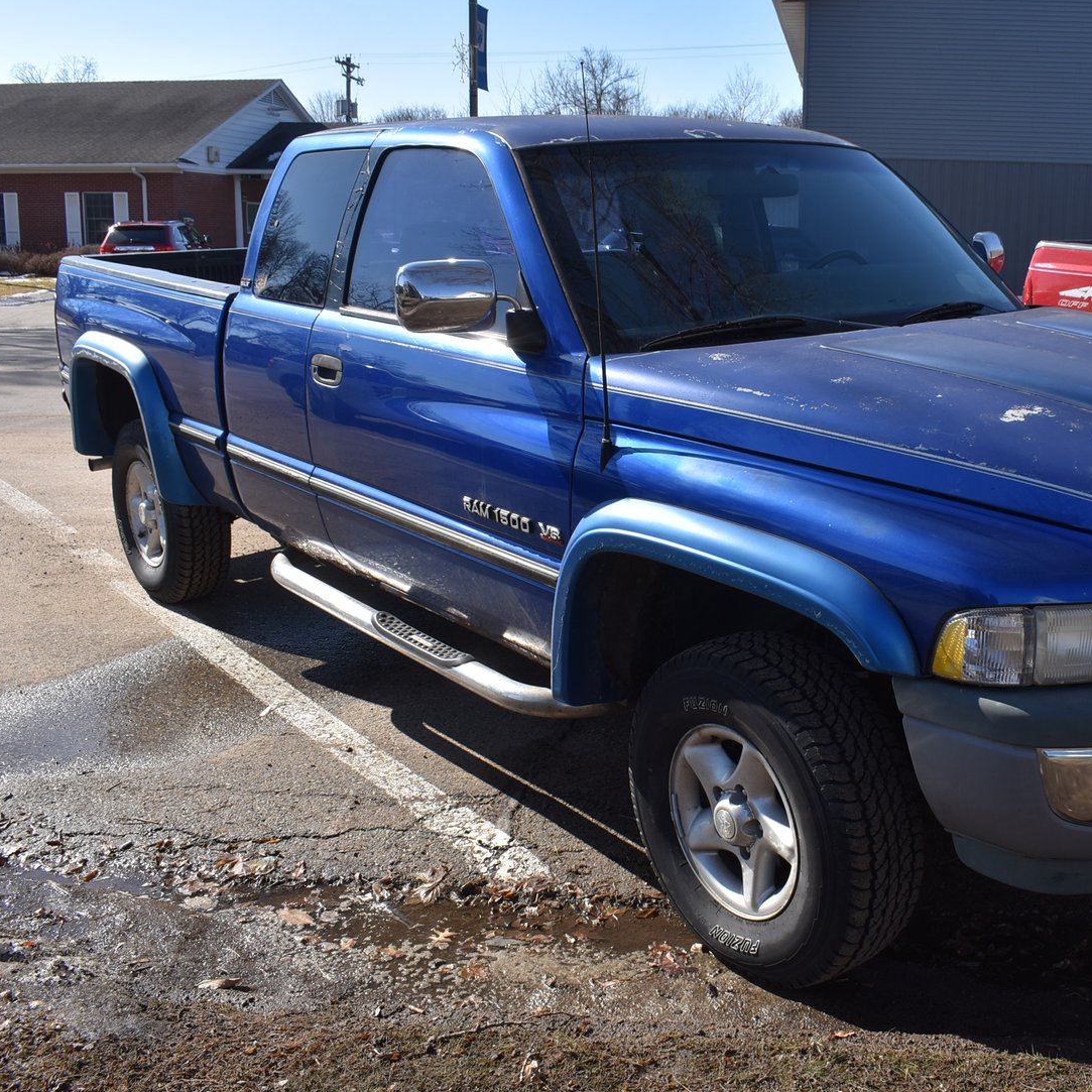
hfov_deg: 45.3
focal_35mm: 36
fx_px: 1285
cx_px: 734
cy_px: 521
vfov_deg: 46.0
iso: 100
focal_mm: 18
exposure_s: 1/200
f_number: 9
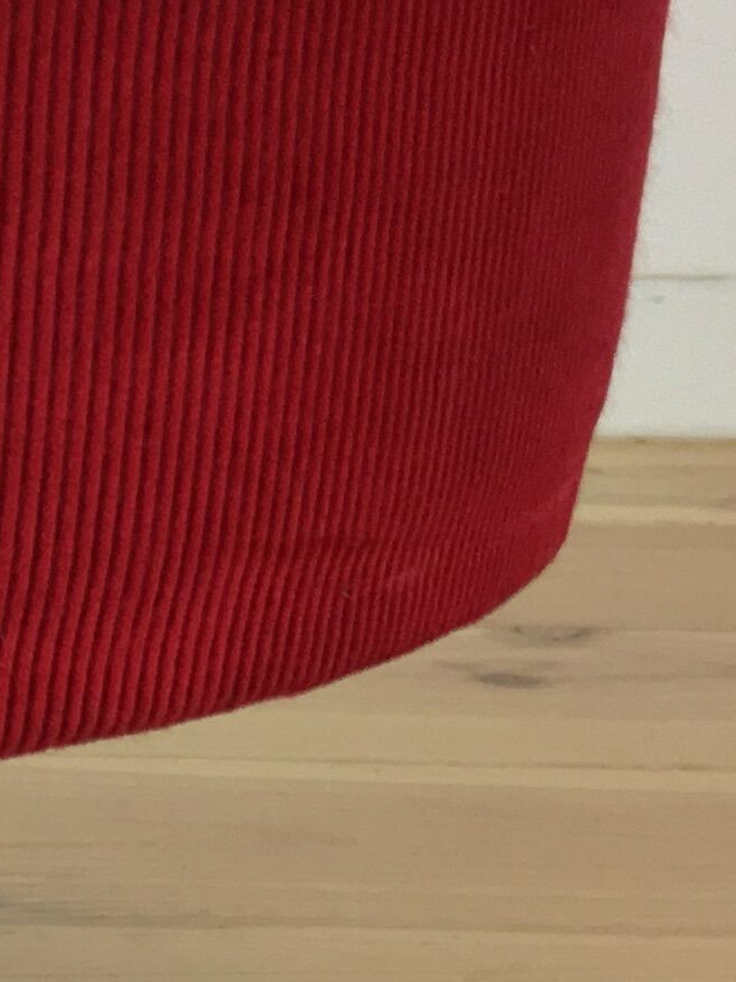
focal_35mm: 133
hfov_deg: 10.0
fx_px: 3771
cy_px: 745
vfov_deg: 14.8
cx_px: -892
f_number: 2.2
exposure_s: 1/33
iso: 40
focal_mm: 4.15
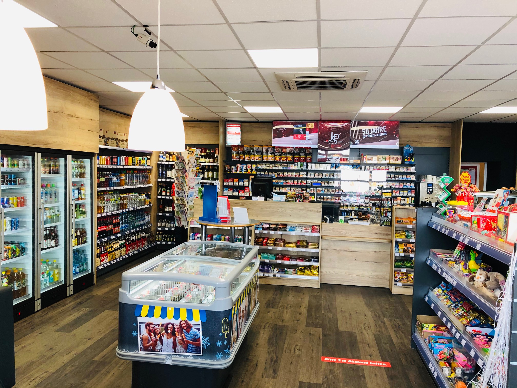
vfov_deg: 49.7
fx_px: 418
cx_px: 258
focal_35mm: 28
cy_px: 194
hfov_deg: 63.4
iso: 32
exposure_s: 1/33
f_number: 1.8
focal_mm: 4
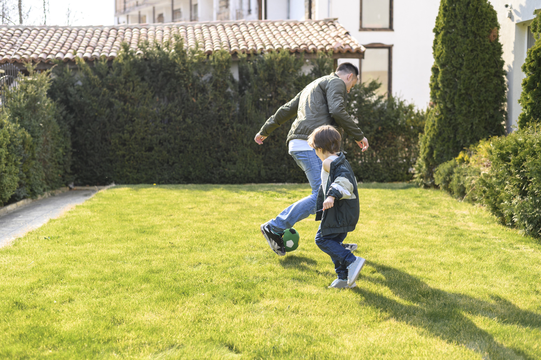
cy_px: 180
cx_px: 270
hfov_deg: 39.6
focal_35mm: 50
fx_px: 751
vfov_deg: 27.0
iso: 160
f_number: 2.8
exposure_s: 1/640
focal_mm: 50
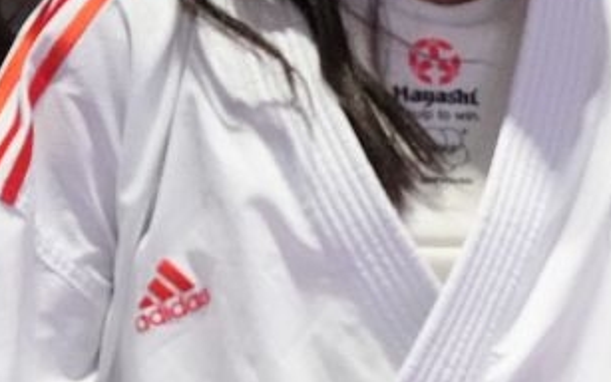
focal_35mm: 1194
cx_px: 394
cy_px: 336
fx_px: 19886
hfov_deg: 1.8
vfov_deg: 1.1
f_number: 2.8
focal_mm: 200
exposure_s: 1/800
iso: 10000
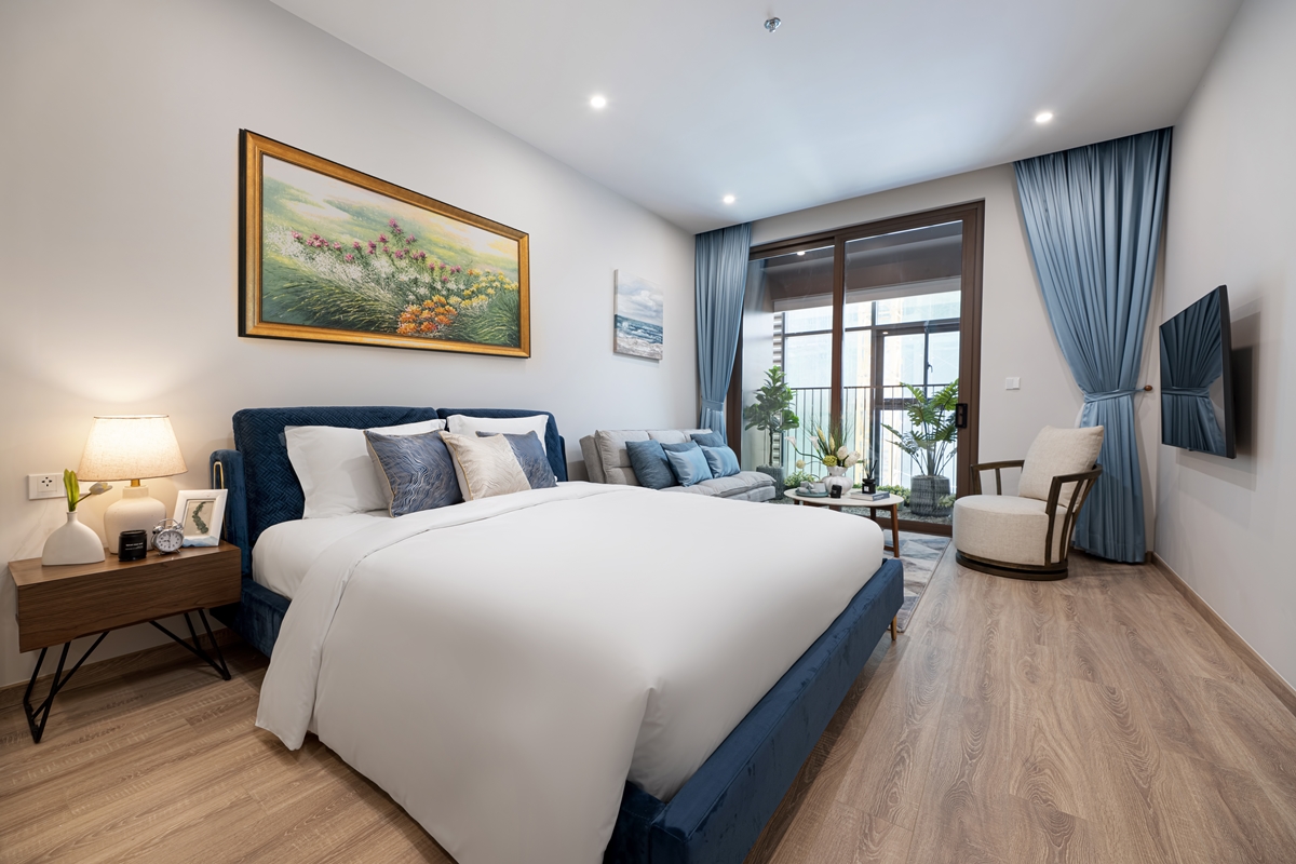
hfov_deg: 104.3
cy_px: 432
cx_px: 648
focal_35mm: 14
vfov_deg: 81.2
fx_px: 504
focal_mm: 14
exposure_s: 1/6
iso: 200
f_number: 7.1
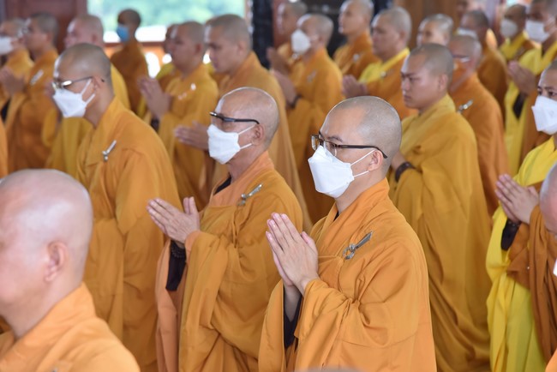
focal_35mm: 120
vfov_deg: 11.4
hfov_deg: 17.1
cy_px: 186
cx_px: 278
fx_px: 1857
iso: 1250
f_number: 5
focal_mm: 120
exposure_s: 1/160
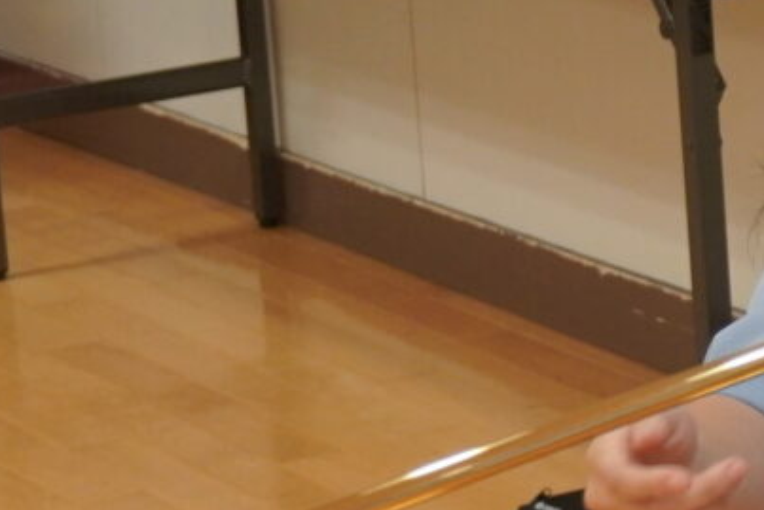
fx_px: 4246
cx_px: 1251
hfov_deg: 9.9
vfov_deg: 6.9
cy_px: 301
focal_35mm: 200
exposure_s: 1/160
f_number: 4.5
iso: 1250
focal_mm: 28
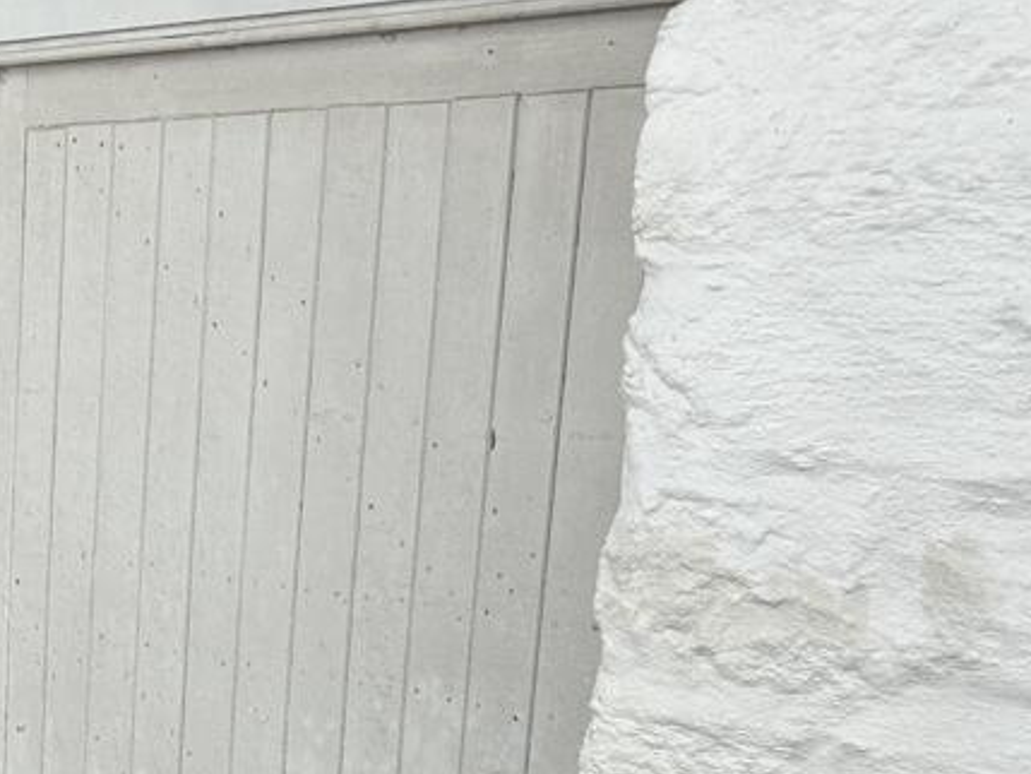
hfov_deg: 27.9
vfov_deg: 23.1
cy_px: 685
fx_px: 1847
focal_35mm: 62
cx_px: -154
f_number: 1.5
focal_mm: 5.7
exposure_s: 1/1934
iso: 50
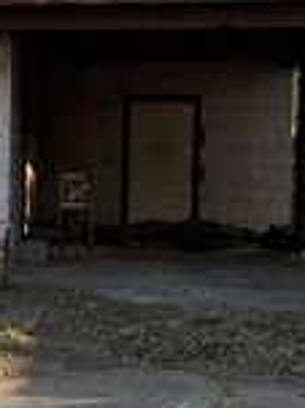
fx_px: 1247
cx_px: -92
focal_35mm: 106
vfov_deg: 18.6
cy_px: 218
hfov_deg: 13.4
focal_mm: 6.76
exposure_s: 1/909
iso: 100
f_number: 1.78
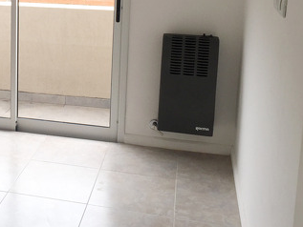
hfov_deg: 30.4
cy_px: 24
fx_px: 534
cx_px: 33
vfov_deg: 23.4
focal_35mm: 61
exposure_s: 1/151
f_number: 2.2
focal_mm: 4.15
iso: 32
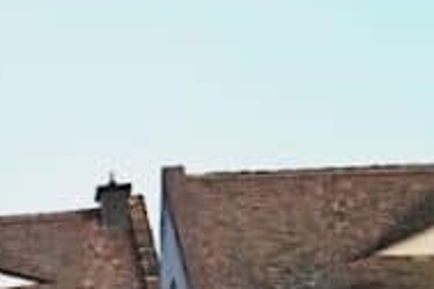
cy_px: 645
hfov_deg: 11.1
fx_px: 2058
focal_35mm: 171
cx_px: -402
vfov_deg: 7.6
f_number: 5.6
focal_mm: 31.5
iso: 200
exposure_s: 1/250
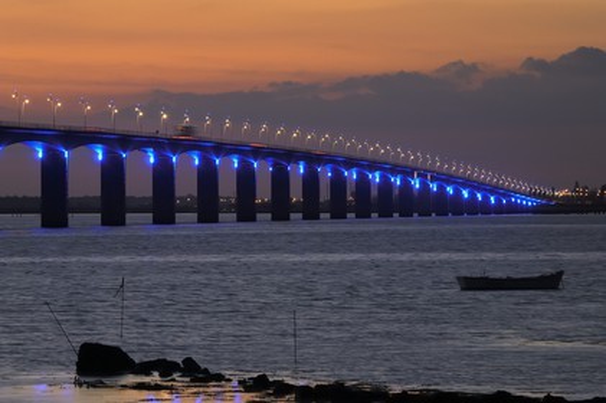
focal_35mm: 255
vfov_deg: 5.4
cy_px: 202
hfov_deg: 8.1
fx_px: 4289
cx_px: 303
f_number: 7.1
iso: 100
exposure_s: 1
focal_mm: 170
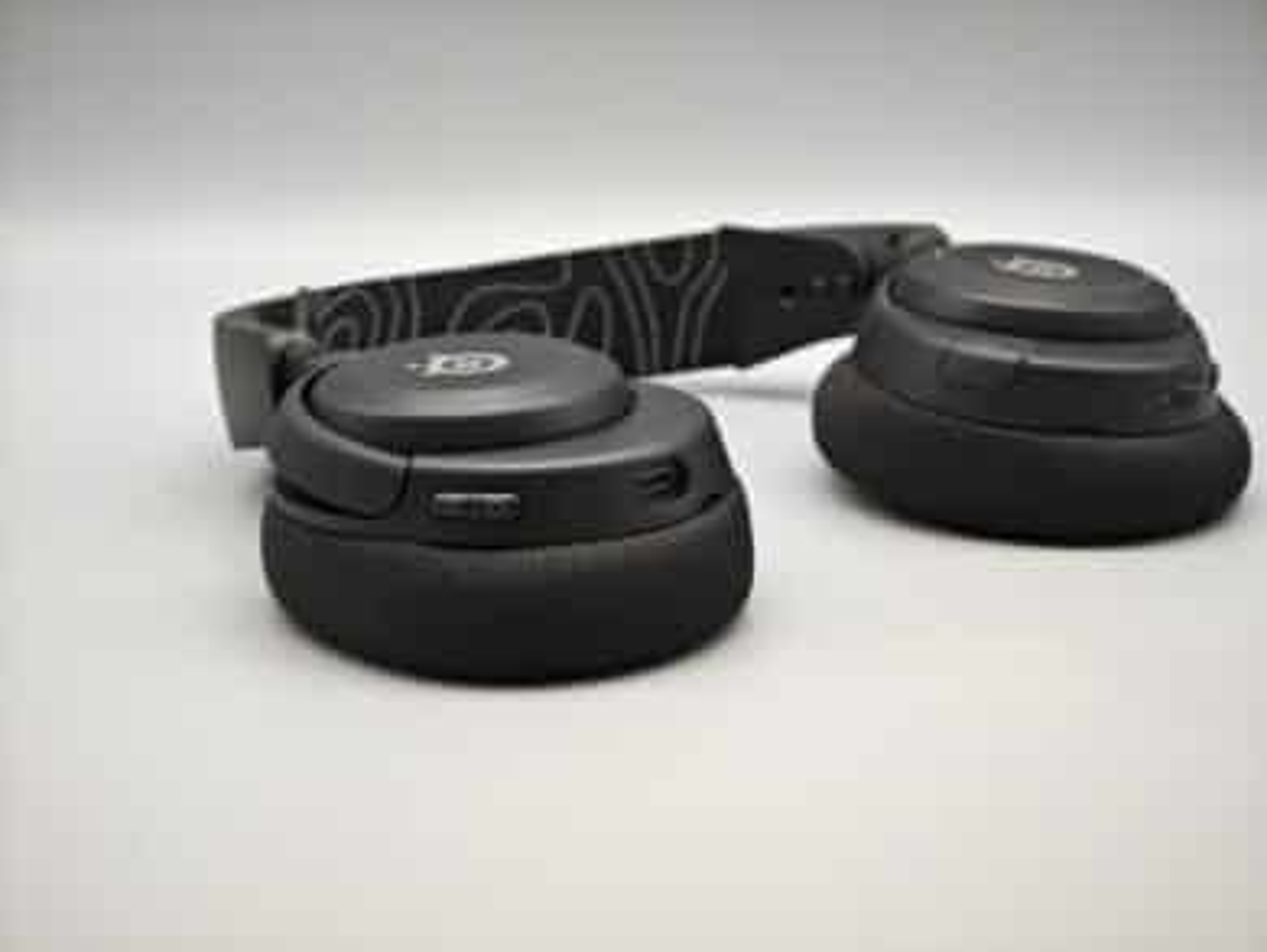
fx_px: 2747
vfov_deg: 19.7
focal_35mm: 75
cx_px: 634
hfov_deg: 26.0
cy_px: 476
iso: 64
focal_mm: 12.28
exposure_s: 1/100
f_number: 1.8
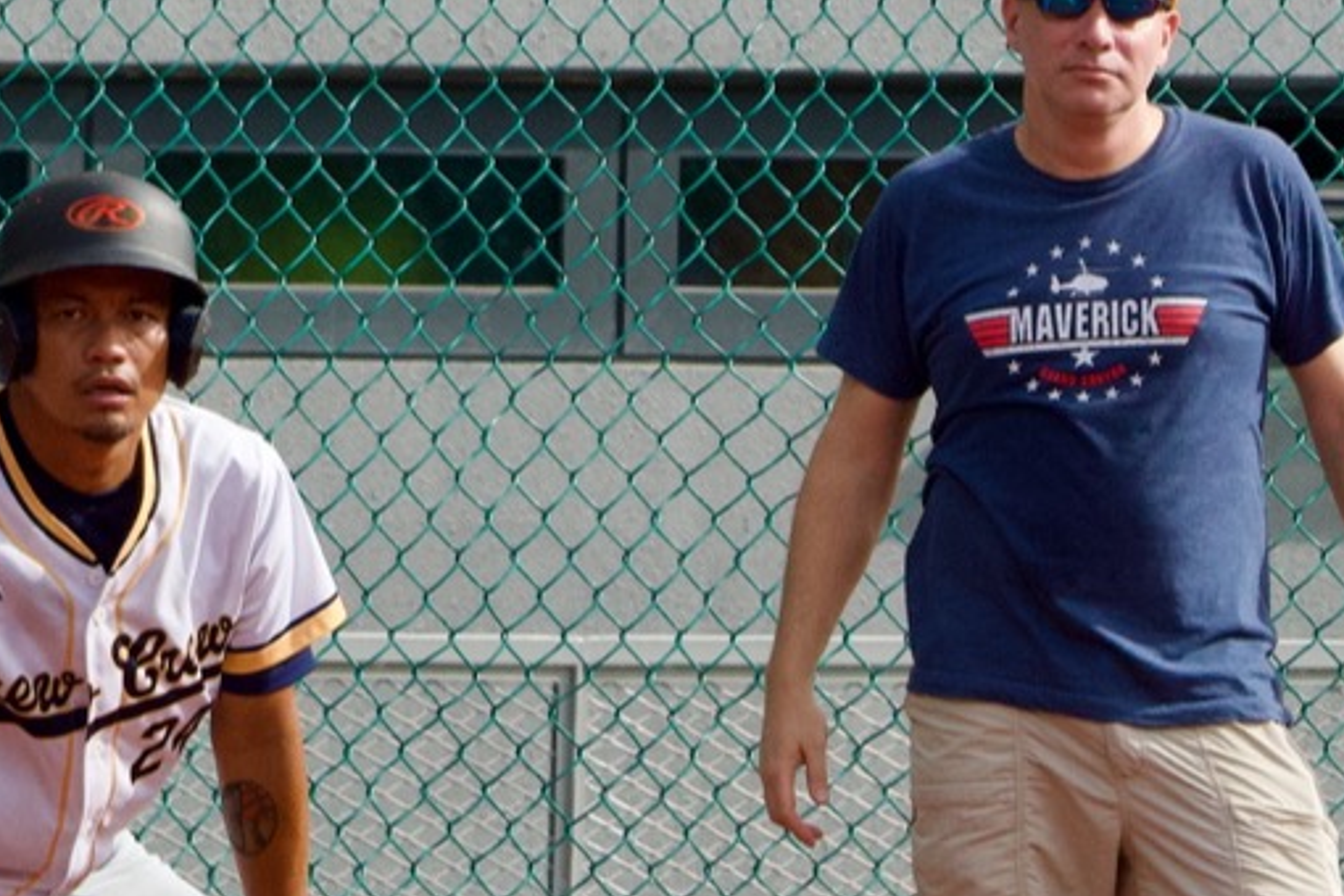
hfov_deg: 2.4
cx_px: -596
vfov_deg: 1.6
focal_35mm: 876
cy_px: 369
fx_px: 32701
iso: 500
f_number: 6.3
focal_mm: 186
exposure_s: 1/1600
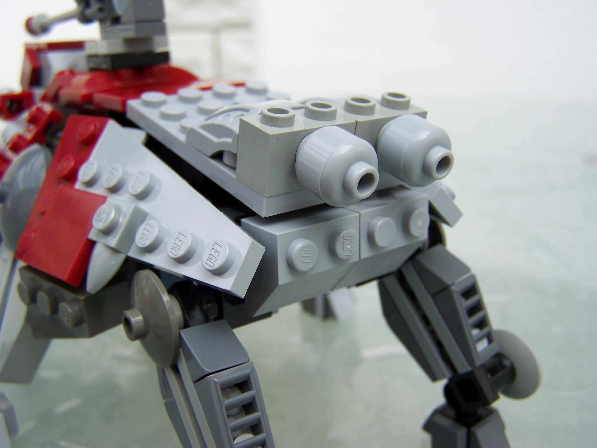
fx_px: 655
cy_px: 224
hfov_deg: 49.0
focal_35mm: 38
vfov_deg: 37.7
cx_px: 298
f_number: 2.8
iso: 64
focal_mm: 6.3
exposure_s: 1/320
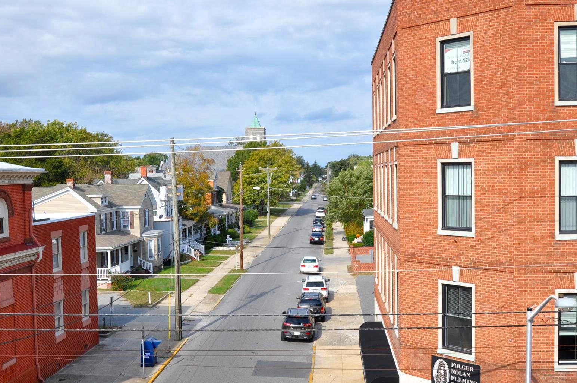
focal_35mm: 42
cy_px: 193
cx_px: 305
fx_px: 667
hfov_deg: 46.8
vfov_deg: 32.1
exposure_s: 1/320
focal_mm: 21
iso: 200
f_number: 9
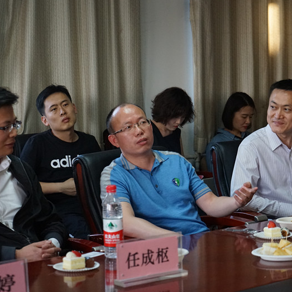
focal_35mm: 91
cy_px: 148
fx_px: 868
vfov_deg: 19.1
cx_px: 169
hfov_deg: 19.1
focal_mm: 70
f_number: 5.6
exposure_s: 1/160
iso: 4000
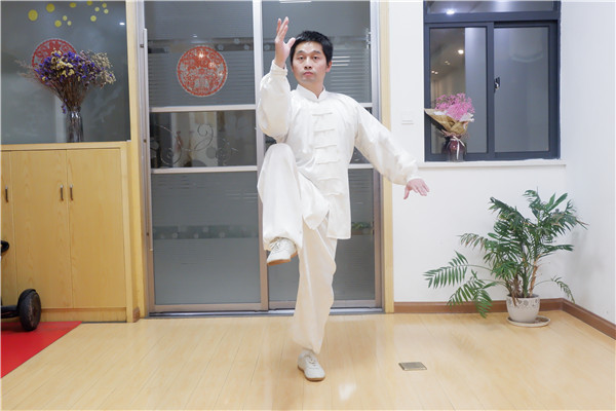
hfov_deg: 50.7
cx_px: 308
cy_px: 206
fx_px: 650
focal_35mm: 38
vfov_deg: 35.1
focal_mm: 25.6
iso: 2500
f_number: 4.5
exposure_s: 1/52
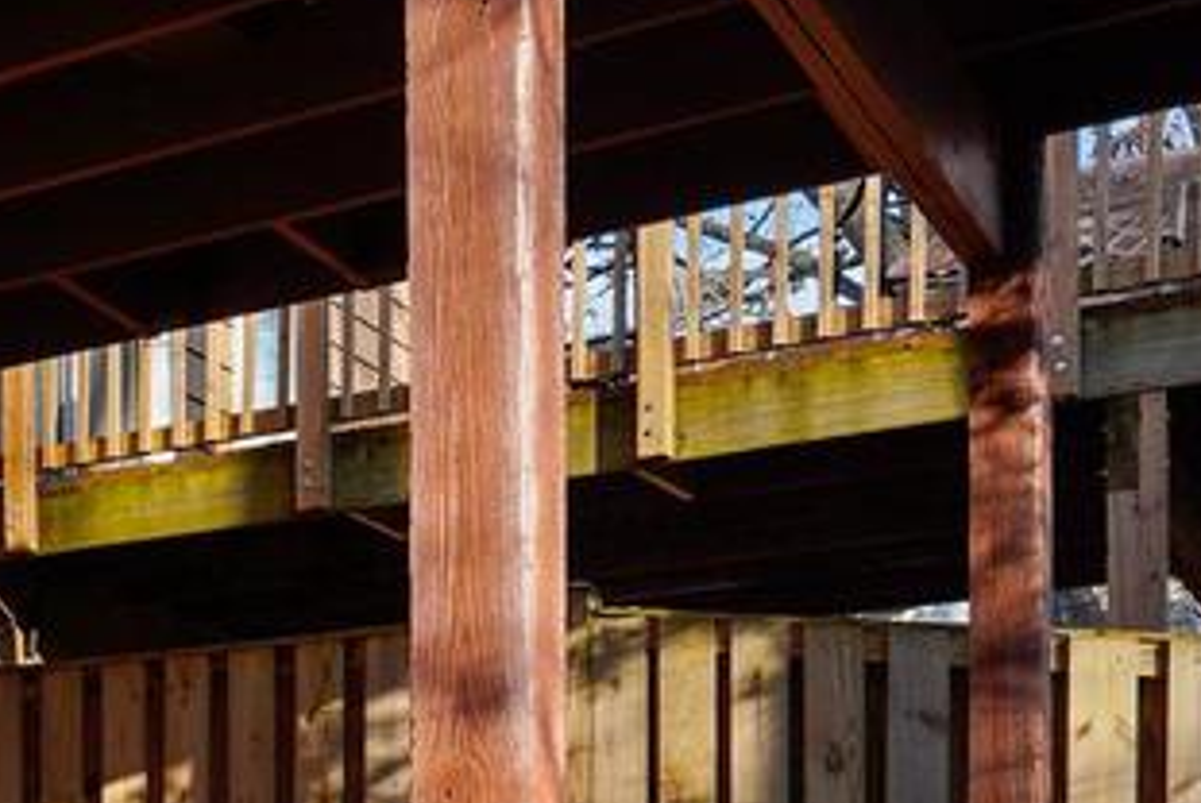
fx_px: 2471
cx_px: -714
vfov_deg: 17.9
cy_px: -62
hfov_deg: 21.7
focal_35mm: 74
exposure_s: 1/40
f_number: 8
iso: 100
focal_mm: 16
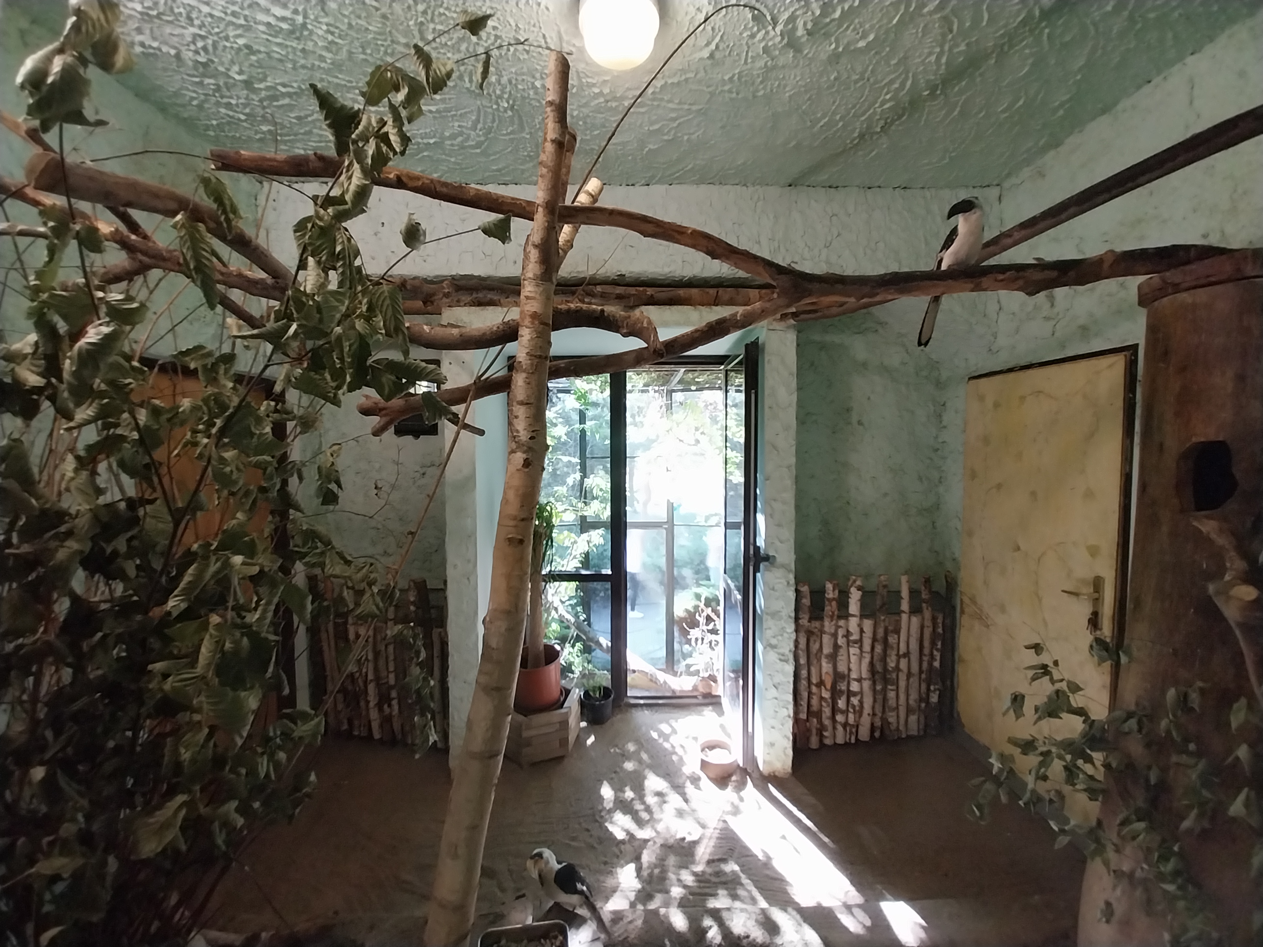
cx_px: 632
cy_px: 474
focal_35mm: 13
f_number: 2.2
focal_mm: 1.13
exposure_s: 1/50.1
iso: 200
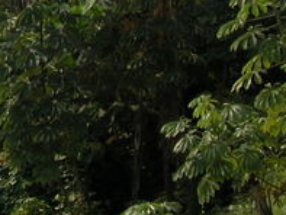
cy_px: 1
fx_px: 1174
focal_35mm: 142
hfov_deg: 12.4
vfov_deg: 10.4
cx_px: -264
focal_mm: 8.9
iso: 100
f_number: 6.3
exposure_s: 1/260
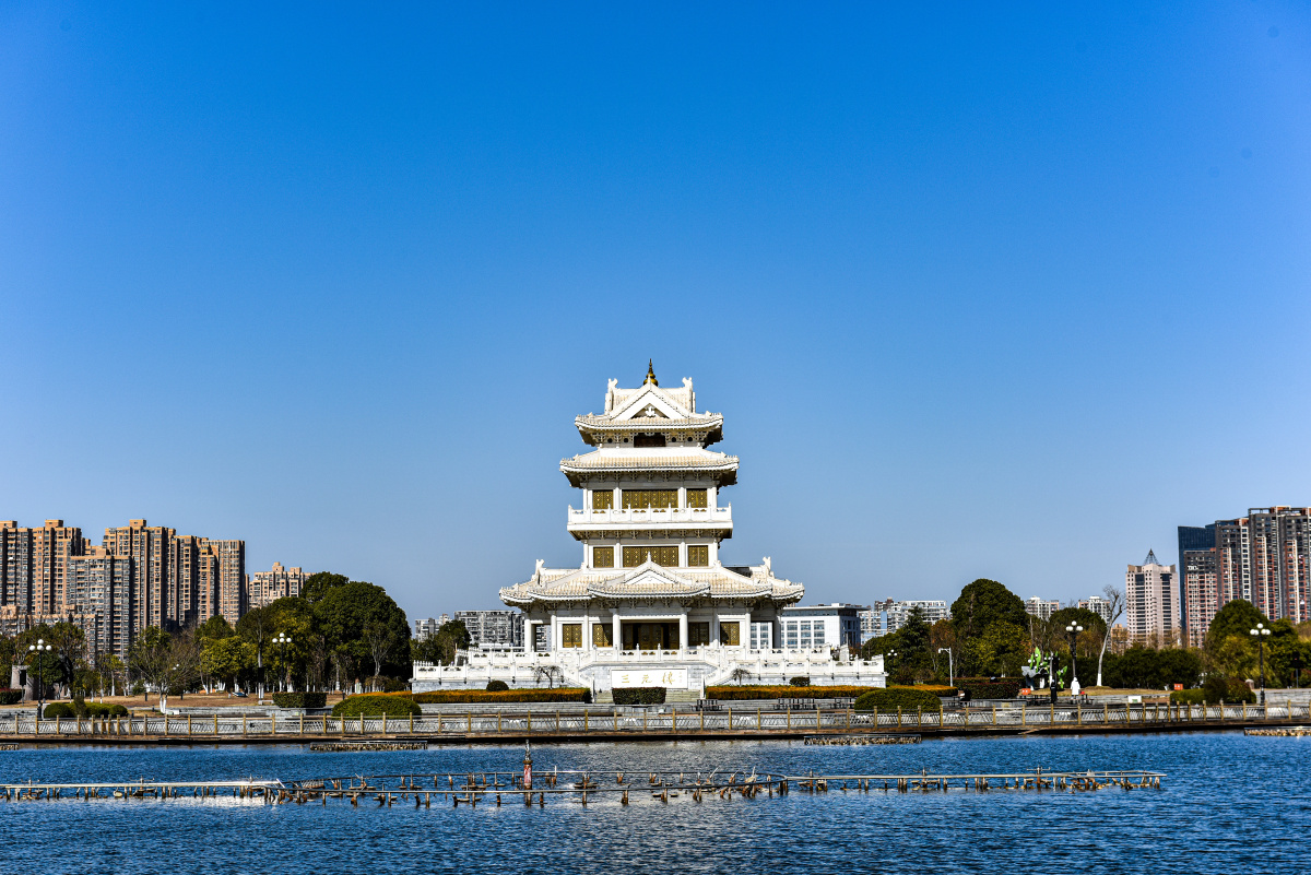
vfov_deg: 21.9
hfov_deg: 32.4
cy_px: 438
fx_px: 2259
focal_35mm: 62
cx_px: 656
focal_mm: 62
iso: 100
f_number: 8
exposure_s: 1/500
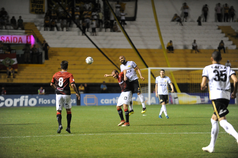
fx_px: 1322
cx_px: 119
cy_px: 79
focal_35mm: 200
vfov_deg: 6.9
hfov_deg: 10.3
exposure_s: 1/1250
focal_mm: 200
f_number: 2.8
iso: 6400
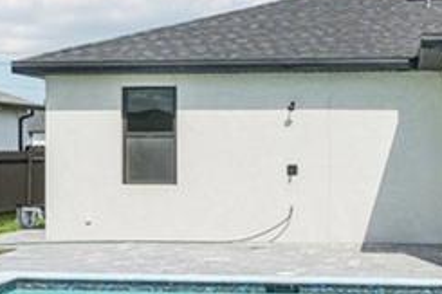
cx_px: 305
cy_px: 133
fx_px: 822
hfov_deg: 29.8
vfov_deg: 20.3
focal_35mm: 67
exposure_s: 1/2000
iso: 400
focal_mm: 16
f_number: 8
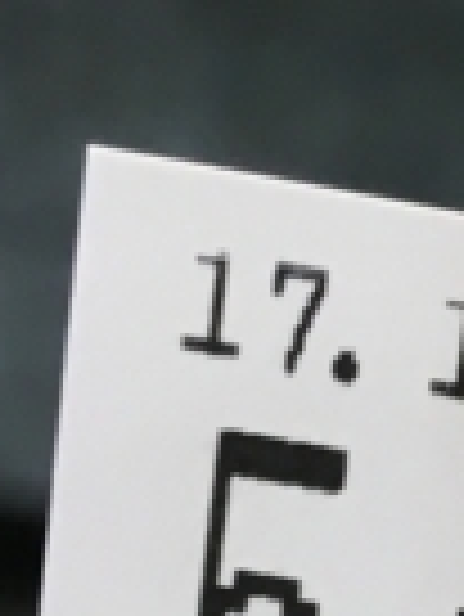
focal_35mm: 217
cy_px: 773
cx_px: 1662
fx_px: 3872
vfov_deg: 9.0
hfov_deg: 6.0
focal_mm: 4.15
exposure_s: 1/30
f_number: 2.2
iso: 50
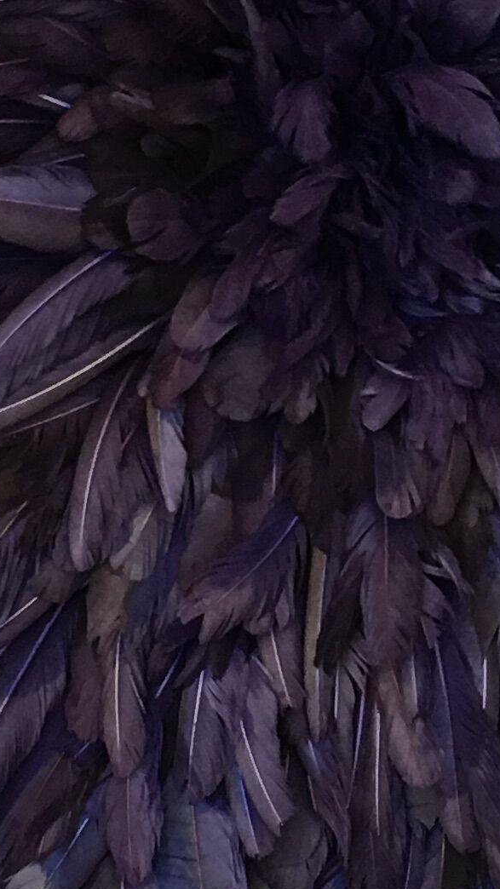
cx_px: 307
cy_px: 409
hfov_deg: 9.9
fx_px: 2876
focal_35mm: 122
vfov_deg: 17.6
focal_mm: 4.15
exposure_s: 1/17
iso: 32
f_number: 2.2
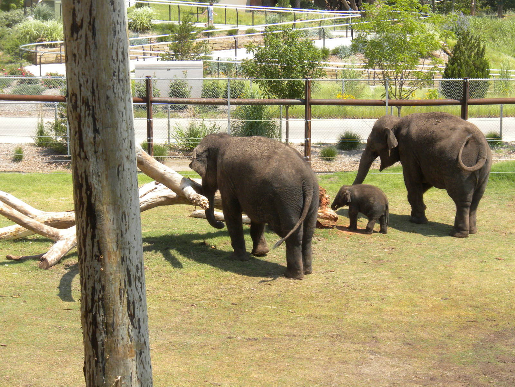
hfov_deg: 19.6
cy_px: 194
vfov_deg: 14.8
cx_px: 258
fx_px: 1488
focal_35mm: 100
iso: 142
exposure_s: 1/534
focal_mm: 17.7
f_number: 5.1
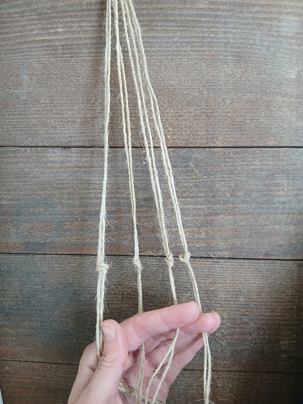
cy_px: 202
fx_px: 303
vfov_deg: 67.3
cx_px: 152
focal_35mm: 26
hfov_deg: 53.1
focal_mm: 3.98
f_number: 1.8
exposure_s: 1/50
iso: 250
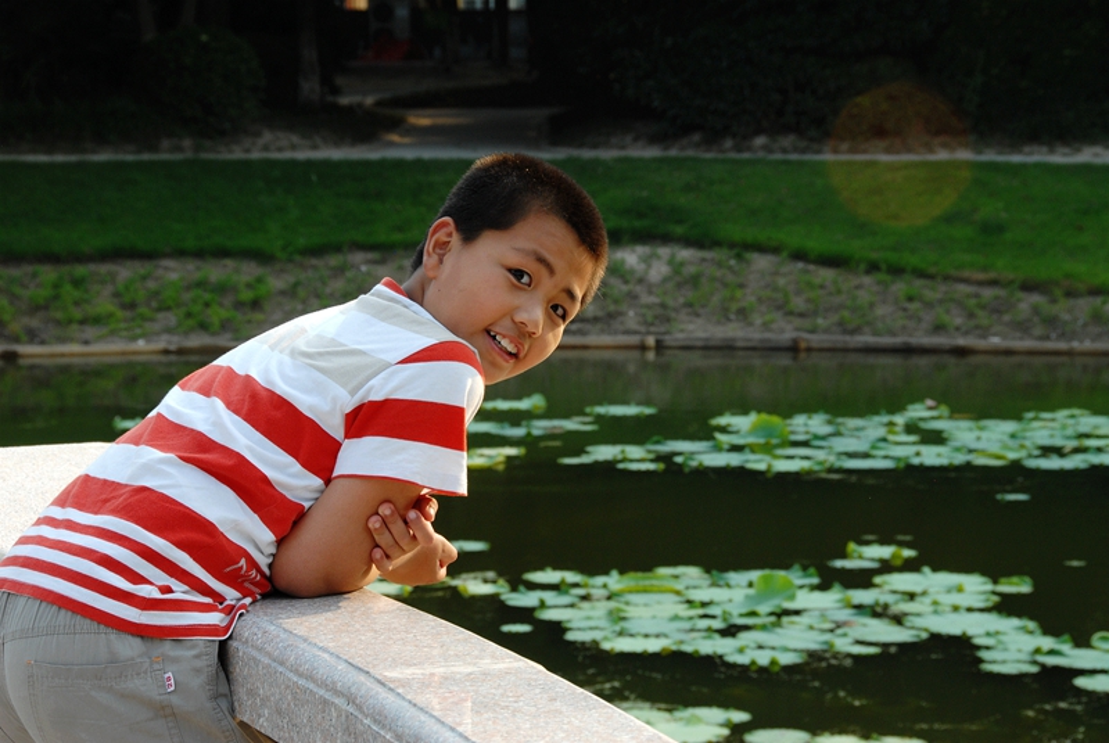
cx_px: 554
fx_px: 3471
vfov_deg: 12.2
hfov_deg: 18.2
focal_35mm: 112
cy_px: 372
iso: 250
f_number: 10
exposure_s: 1/125
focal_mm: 75
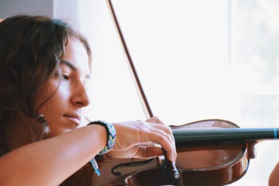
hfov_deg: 11.3
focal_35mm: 182
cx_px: 161
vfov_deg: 7.6
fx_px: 1408
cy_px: 103
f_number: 5.3
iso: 800
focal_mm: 95
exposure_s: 1/100
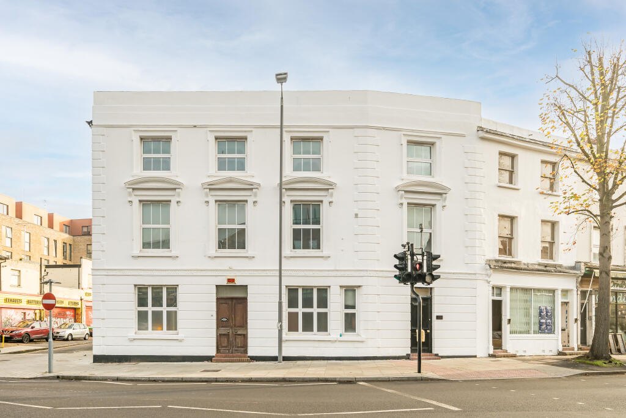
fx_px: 348
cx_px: 313
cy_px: 209
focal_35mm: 20
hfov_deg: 84.0
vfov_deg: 61.9
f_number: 10
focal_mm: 20
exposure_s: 1/100
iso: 320
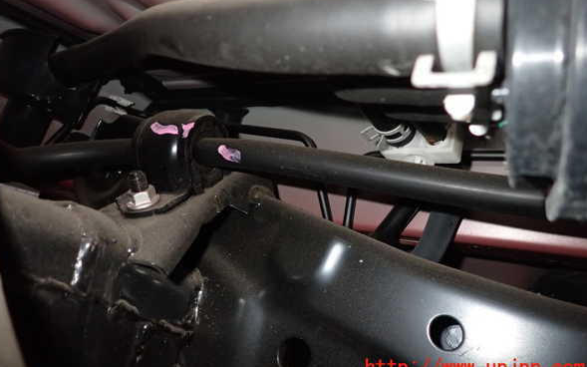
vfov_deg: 45.9
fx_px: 432
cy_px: 157
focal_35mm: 27
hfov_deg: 68.4
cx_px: 291
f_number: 5.6
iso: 400
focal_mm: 4.5
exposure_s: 1/30
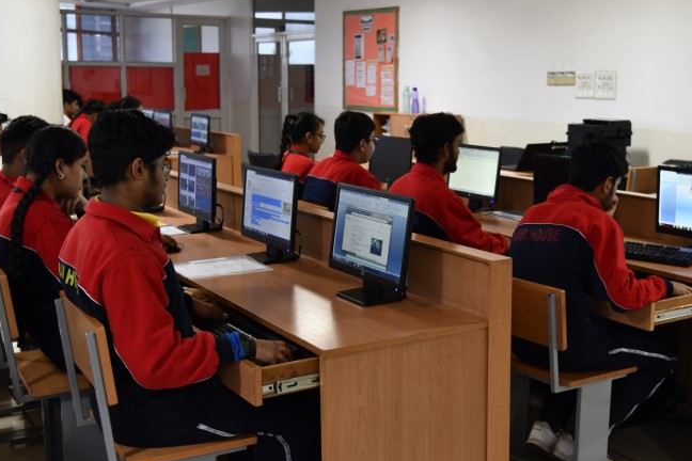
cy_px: 221
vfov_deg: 27.5
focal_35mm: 49
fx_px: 942
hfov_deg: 40.2
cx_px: 402
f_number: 4
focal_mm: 31
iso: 1000
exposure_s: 1/50
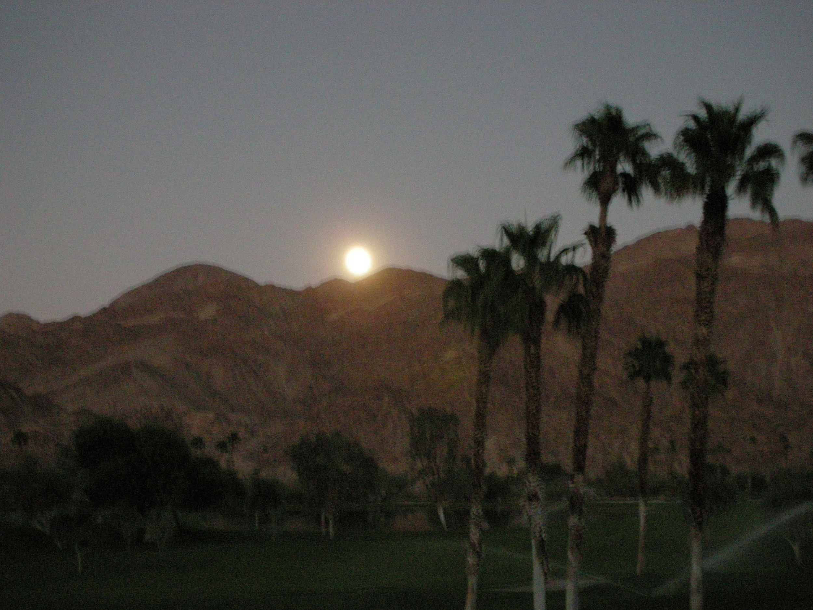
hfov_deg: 26.7
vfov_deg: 20.2
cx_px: 406
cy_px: 305
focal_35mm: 73
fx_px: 1714
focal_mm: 12.2
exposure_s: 1/2.4
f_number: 4.1
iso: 400
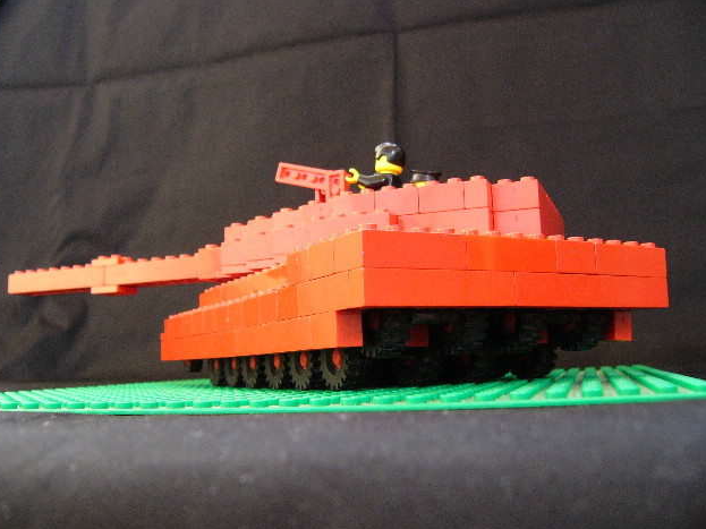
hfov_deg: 49.0
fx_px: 775
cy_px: 261
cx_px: 347
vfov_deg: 37.7
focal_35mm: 38
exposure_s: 1/8
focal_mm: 6.1
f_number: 2.8
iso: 200
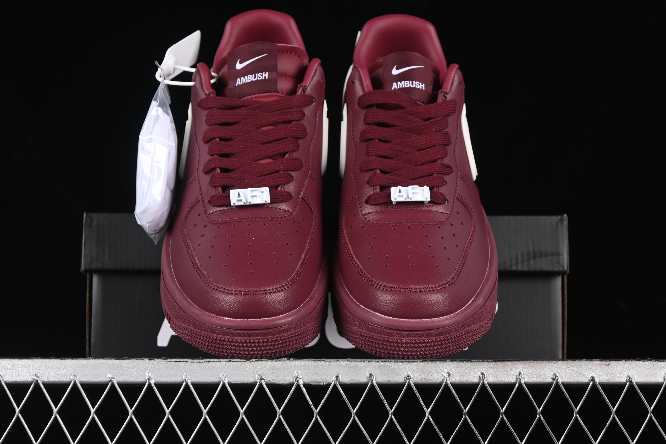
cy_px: 222
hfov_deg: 27.0
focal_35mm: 75
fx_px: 1387
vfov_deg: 18.2
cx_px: 333
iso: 160
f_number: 6.3
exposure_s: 1/60
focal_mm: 50
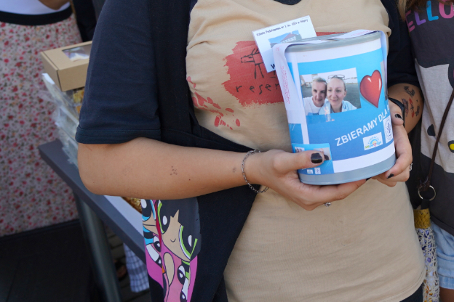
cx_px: 433
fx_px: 631
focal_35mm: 50
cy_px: 29
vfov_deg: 26.1
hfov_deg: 36.4
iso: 200
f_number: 5
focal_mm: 24
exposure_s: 1/250
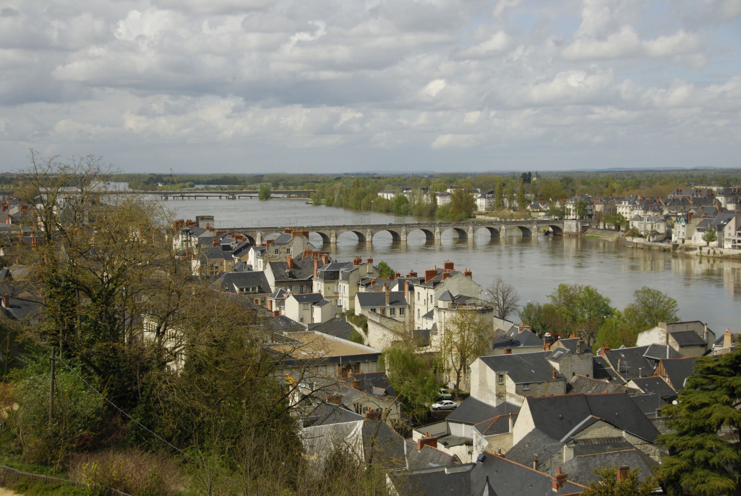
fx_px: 1175
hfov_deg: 35.0
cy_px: 248
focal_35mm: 57
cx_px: 370
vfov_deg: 23.8
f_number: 4.2
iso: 250
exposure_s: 1/2500
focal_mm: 38
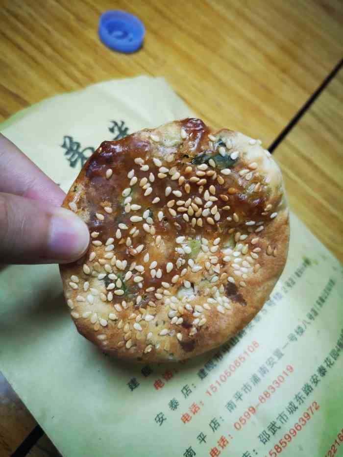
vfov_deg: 65.3
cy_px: 228
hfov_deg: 51.4
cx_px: 172
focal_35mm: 27
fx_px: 357
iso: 400
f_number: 1.8
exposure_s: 1/25
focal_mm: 3.95
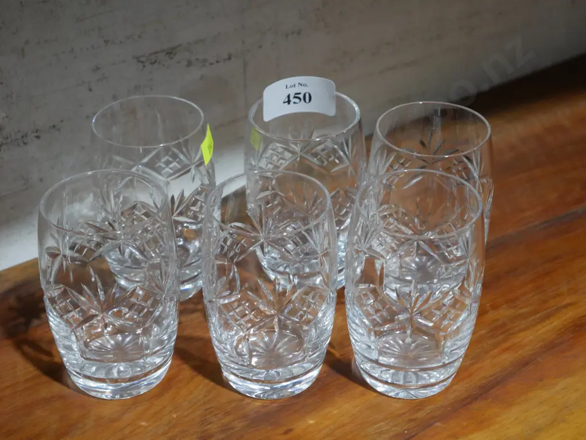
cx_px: 293
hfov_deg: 25.0
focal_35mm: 78
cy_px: 220
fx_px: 1321
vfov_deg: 18.9
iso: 1600
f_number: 5.6
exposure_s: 1/100
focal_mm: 39
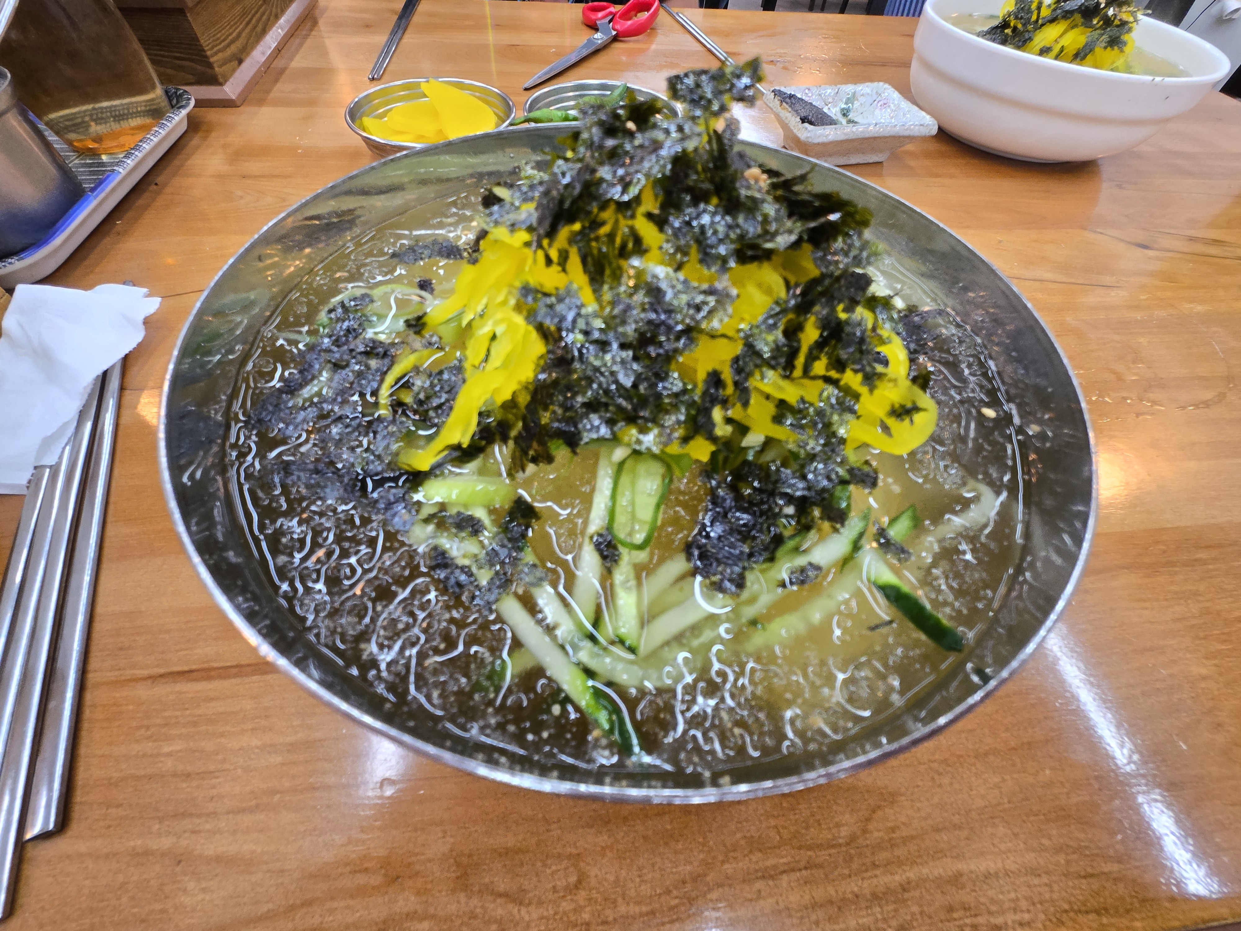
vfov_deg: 89.9
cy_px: 466
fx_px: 466
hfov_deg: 106.2
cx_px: 620
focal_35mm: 13
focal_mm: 1.7
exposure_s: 1/60
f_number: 2.2
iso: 100
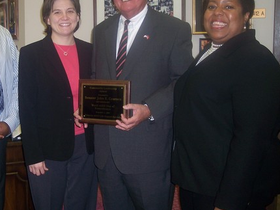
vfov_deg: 25.2
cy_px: 93
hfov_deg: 32.8
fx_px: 469
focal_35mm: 58
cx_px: 85
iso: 100
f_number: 2.8
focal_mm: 8
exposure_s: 1/60
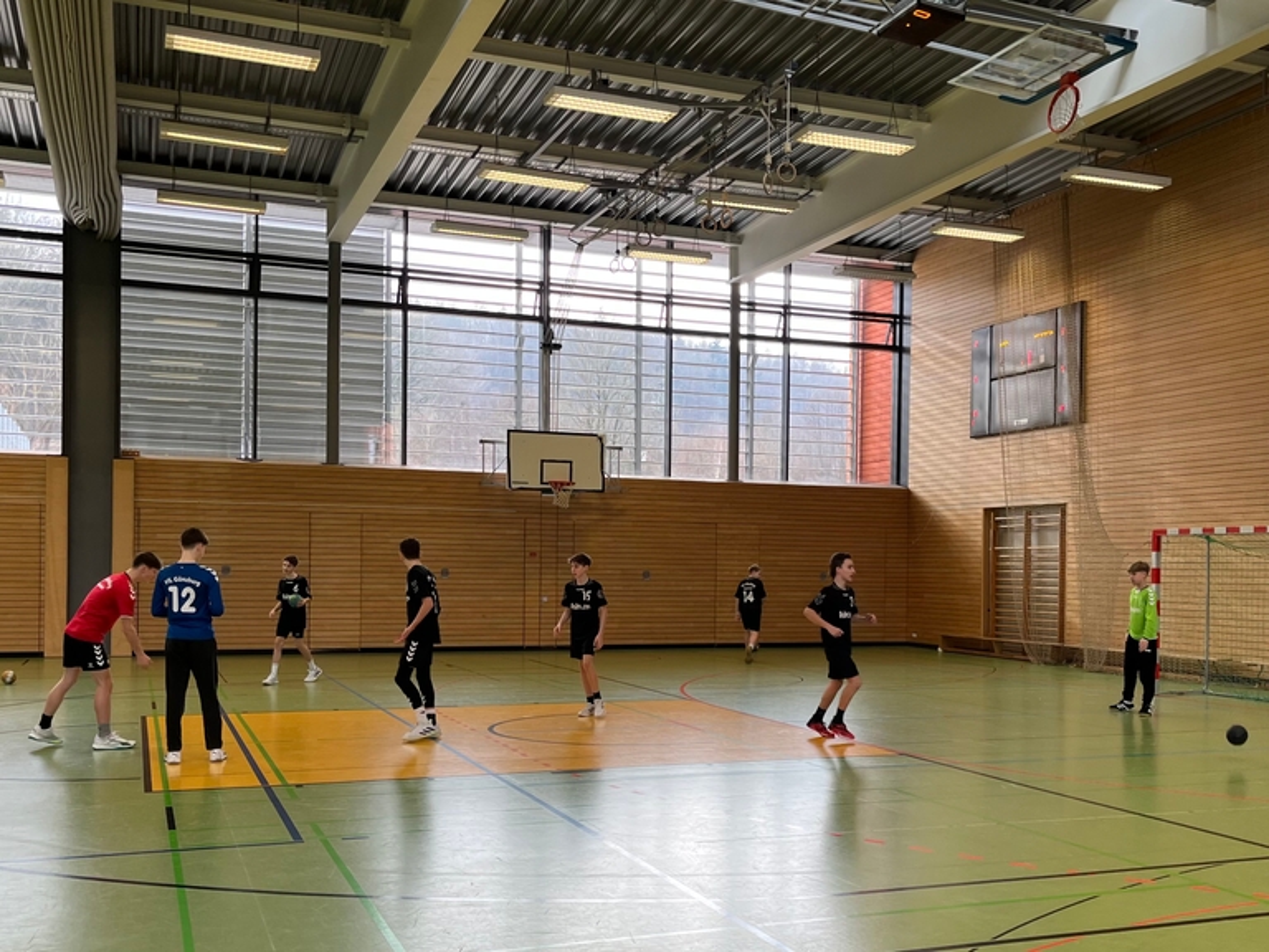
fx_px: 953
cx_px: 634
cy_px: 476
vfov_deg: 53.1
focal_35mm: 26
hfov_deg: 67.3
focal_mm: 5.1
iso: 40
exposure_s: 1/100
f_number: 1.6
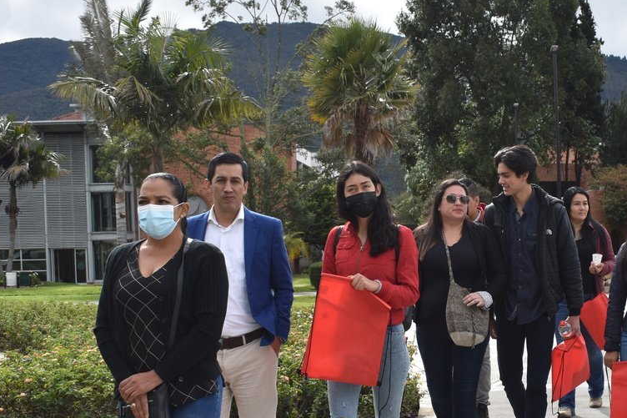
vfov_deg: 20.2
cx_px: 497
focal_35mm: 67
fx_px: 1167
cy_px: 307
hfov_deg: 29.4
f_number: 8
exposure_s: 1/500
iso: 320
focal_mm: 24
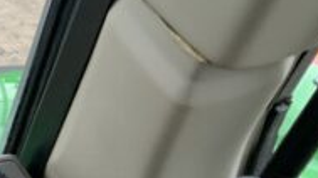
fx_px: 902
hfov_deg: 17.2
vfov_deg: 10.8
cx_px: -210
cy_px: 285
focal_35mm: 107
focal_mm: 3
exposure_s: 1/122
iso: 50
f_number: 1.8
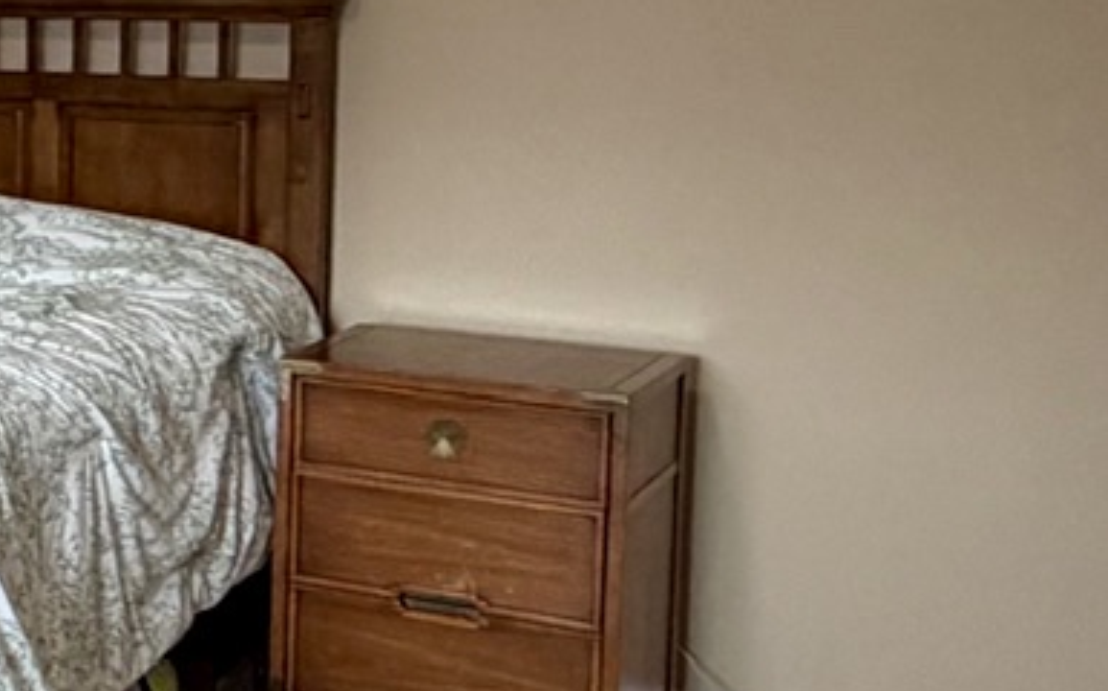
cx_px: -754
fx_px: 2384
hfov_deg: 20.4
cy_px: 109
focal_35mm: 79
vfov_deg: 16.3
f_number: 2.2
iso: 320
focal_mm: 2.22
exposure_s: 1/120
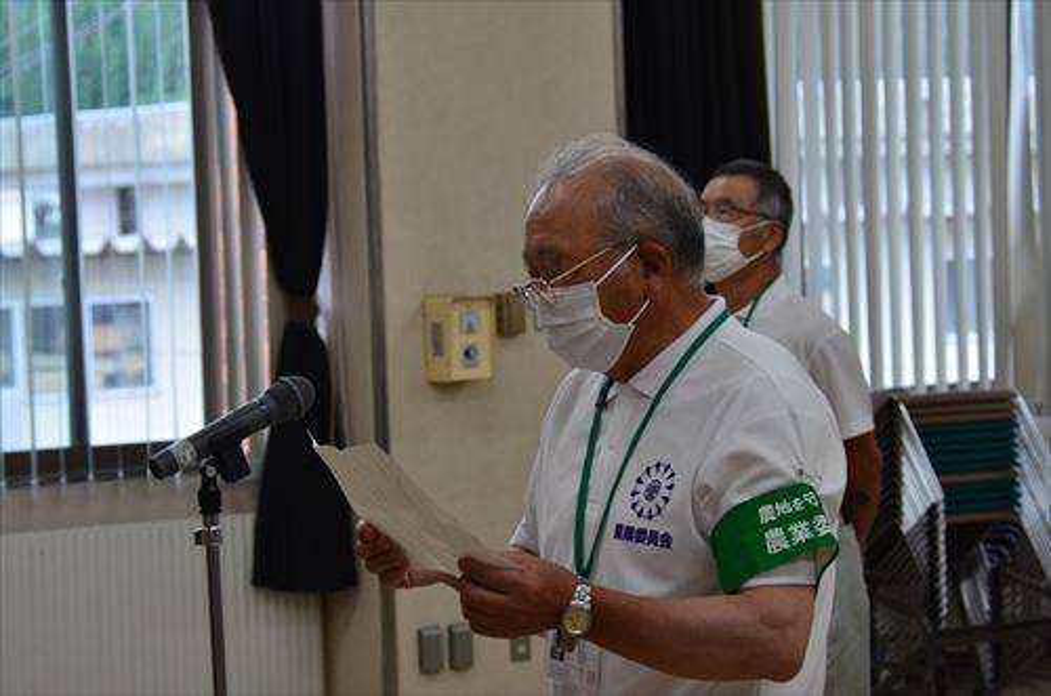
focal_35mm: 117
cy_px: 348
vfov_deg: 11.7
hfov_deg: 17.5
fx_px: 3408
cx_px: 526
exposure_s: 1/320
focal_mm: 78
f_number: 5.6
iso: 1250
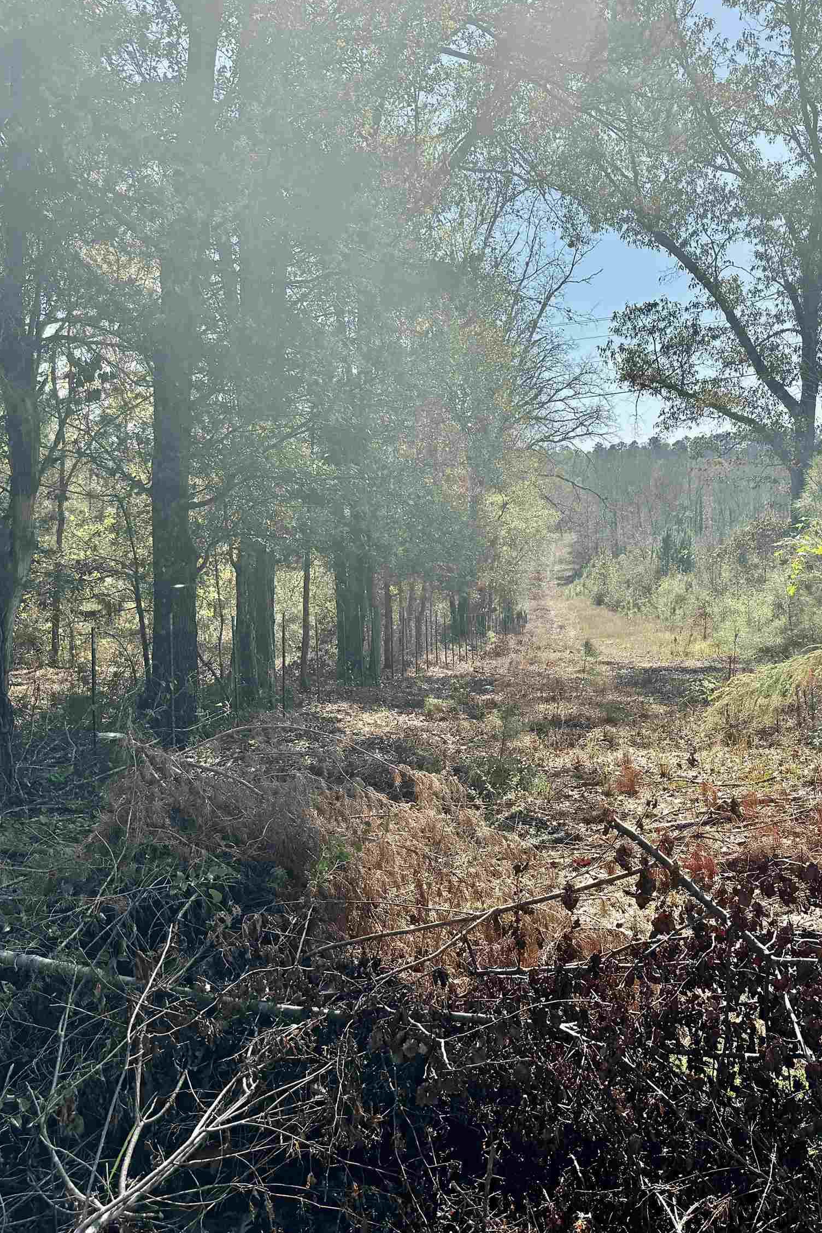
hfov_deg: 38.5
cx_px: 547
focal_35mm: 34
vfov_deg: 55.8
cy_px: 607
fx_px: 1164
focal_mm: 6.76
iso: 80
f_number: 1.78
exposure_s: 1/2506
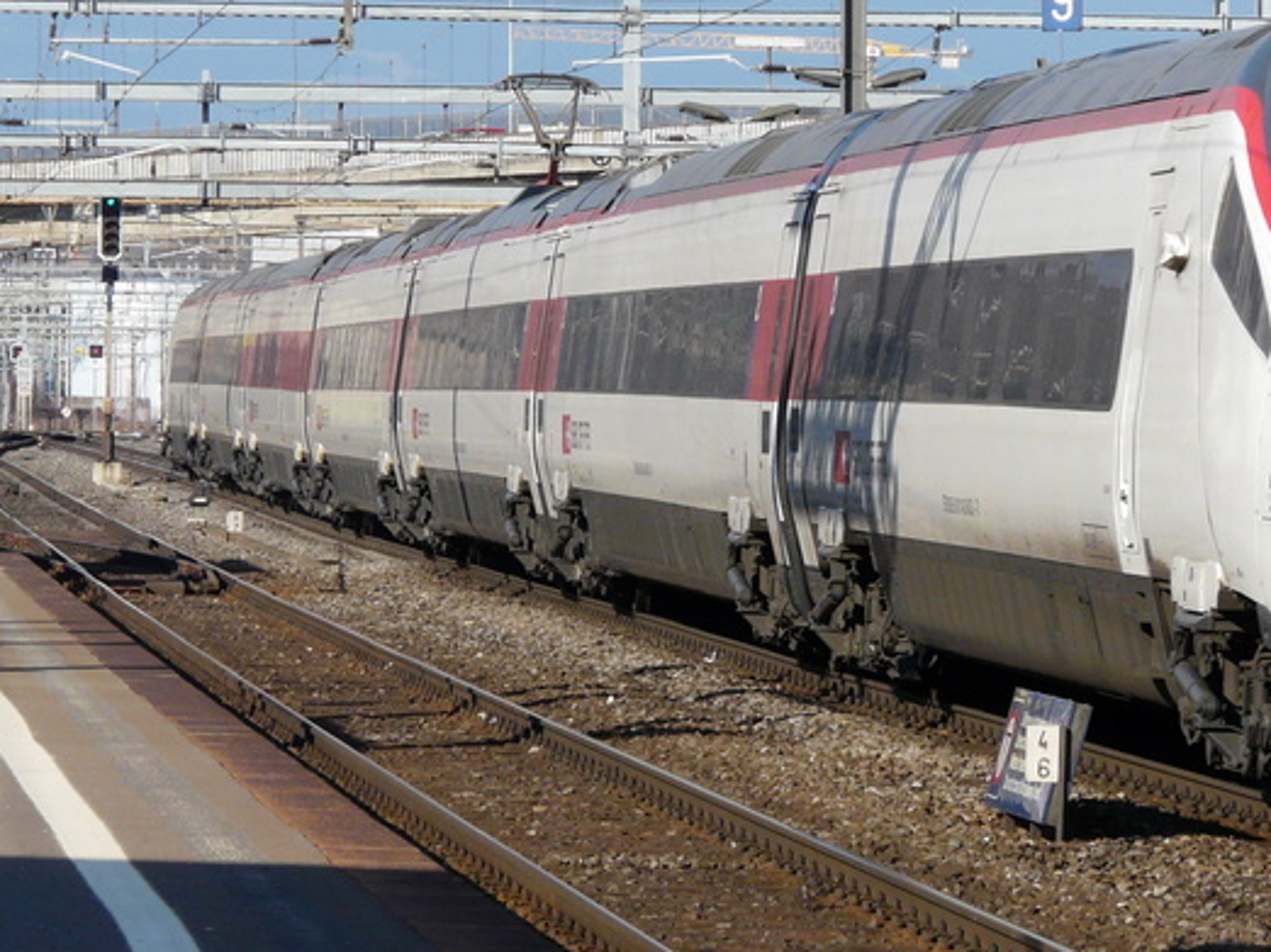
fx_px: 11047
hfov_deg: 6.6
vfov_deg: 4.9
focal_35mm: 301
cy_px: 397
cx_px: 1113
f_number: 5.6
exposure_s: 1/400
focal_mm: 25.9
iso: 100
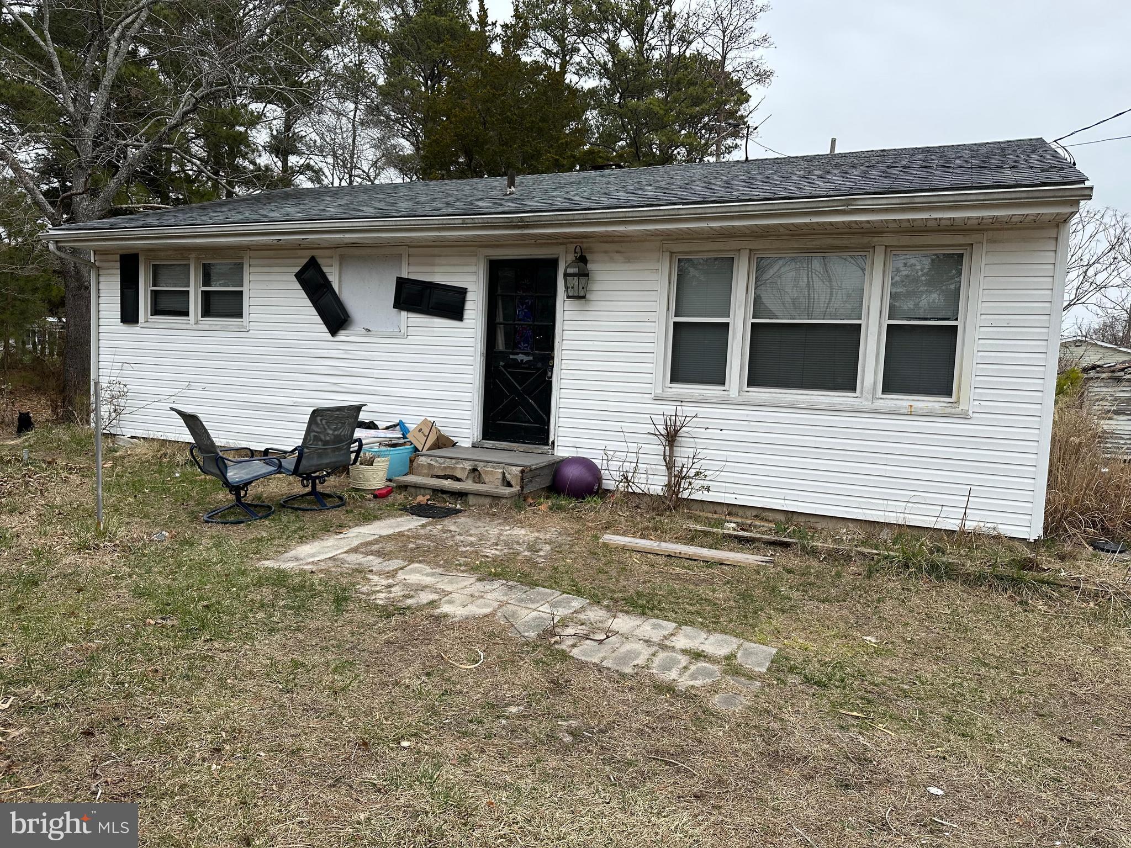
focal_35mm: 24
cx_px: 566
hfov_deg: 71.6
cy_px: 424
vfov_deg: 56.8
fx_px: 784
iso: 80
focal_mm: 6.86
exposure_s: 1/1779
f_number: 1.78
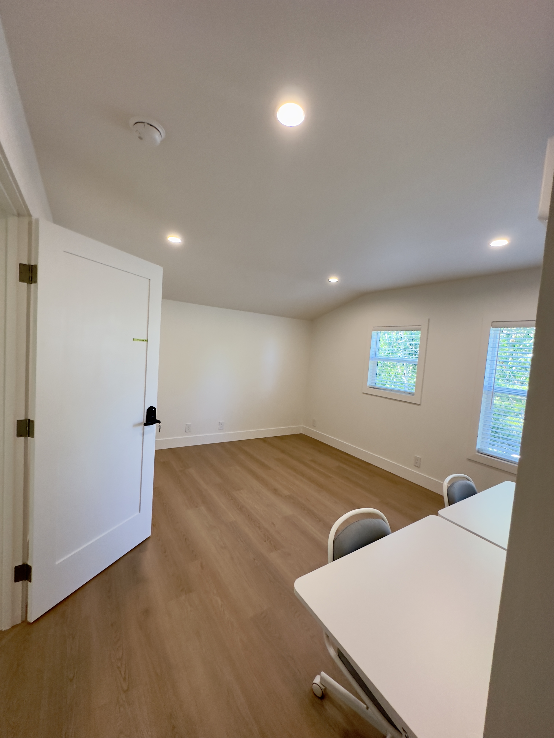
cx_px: 277
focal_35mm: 14
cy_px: 369
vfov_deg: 102.1
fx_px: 299
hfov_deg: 85.7
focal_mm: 2.22
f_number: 2.2
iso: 250
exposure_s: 1/120
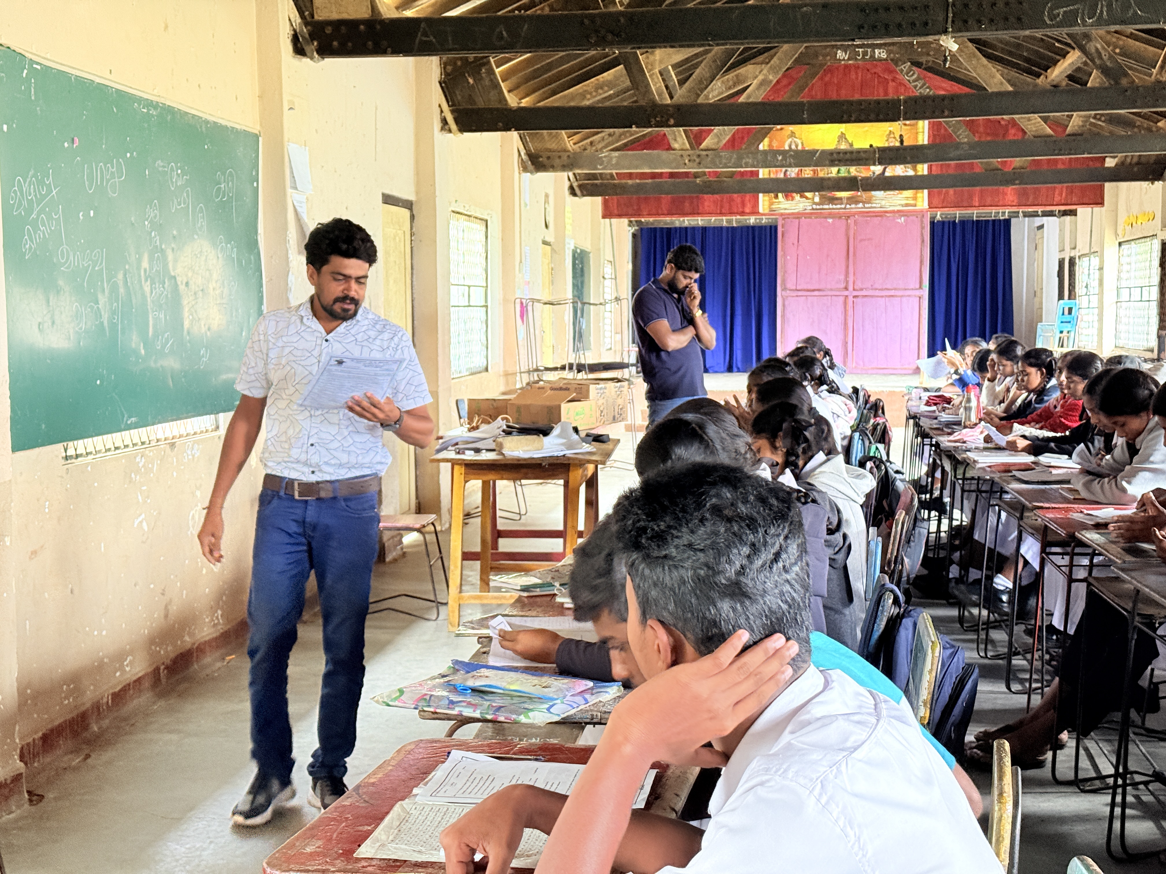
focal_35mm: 48
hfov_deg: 39.7
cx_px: 583
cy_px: 437
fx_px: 1617
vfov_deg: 30.3
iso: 400
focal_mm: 6.76
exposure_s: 1/40
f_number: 1.78
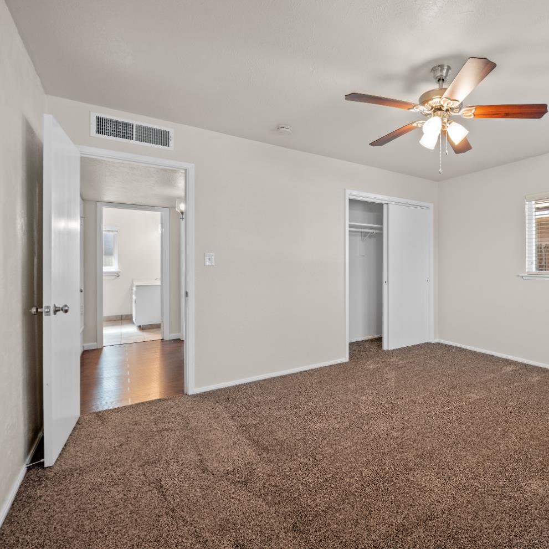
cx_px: 380
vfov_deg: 80.7
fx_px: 323
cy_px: 274
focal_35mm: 18
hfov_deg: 77.3
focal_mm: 14
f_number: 9
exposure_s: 1/2.5
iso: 250
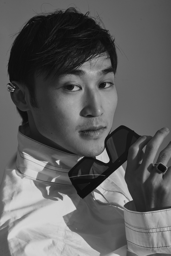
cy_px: 128
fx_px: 356
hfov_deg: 27.0
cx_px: 86
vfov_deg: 39.6
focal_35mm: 50
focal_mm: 50
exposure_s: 1/200
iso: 400
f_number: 8
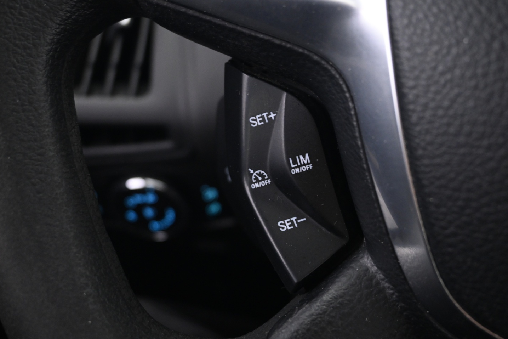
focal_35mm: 36
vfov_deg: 37.3
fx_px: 502
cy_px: 165
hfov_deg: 53.6
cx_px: 282
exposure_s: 1/5
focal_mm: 21
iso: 1600
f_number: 4
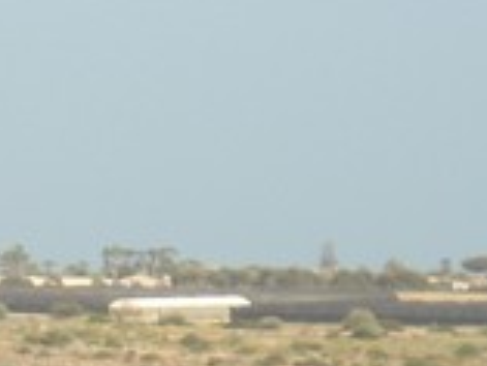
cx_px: -59
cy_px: 611
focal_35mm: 536
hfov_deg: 3.7
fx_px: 7547
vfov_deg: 2.8
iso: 80
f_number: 5.9
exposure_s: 1/320
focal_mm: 18.8
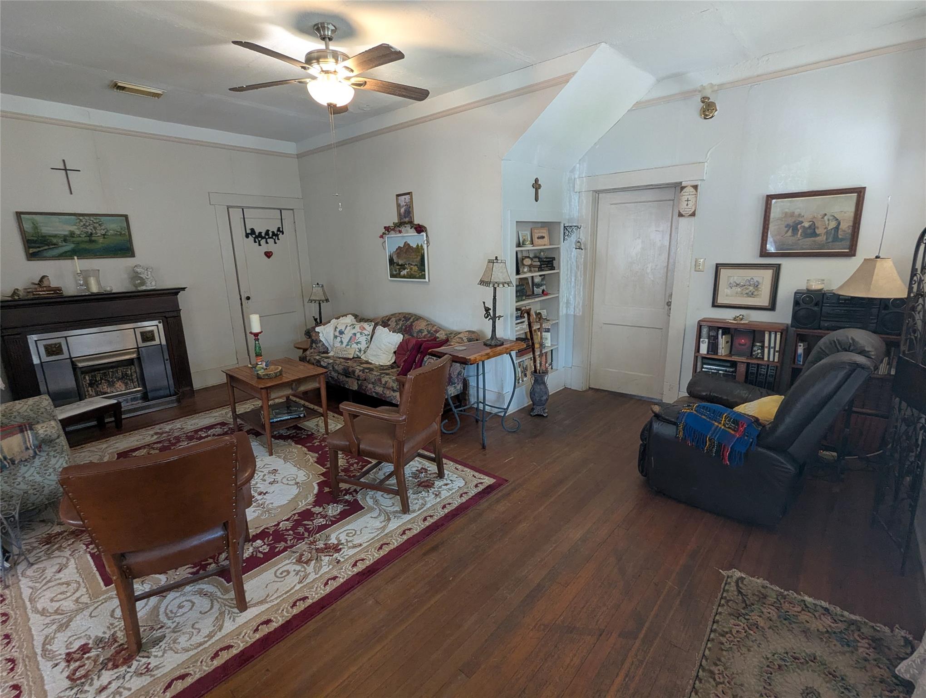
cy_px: 349
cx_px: 463
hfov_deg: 94.4
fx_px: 429
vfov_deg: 78.2
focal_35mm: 16
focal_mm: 2.35
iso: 128
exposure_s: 1/22.2
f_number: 2.2
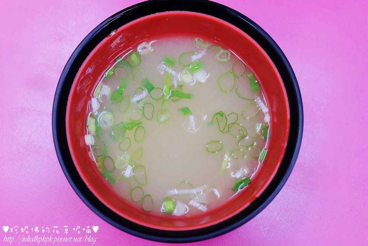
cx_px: 184
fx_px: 501
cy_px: 123
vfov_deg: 27.5
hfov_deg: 40.3
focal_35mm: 49
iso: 800
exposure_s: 1/50
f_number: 5
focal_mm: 32.5
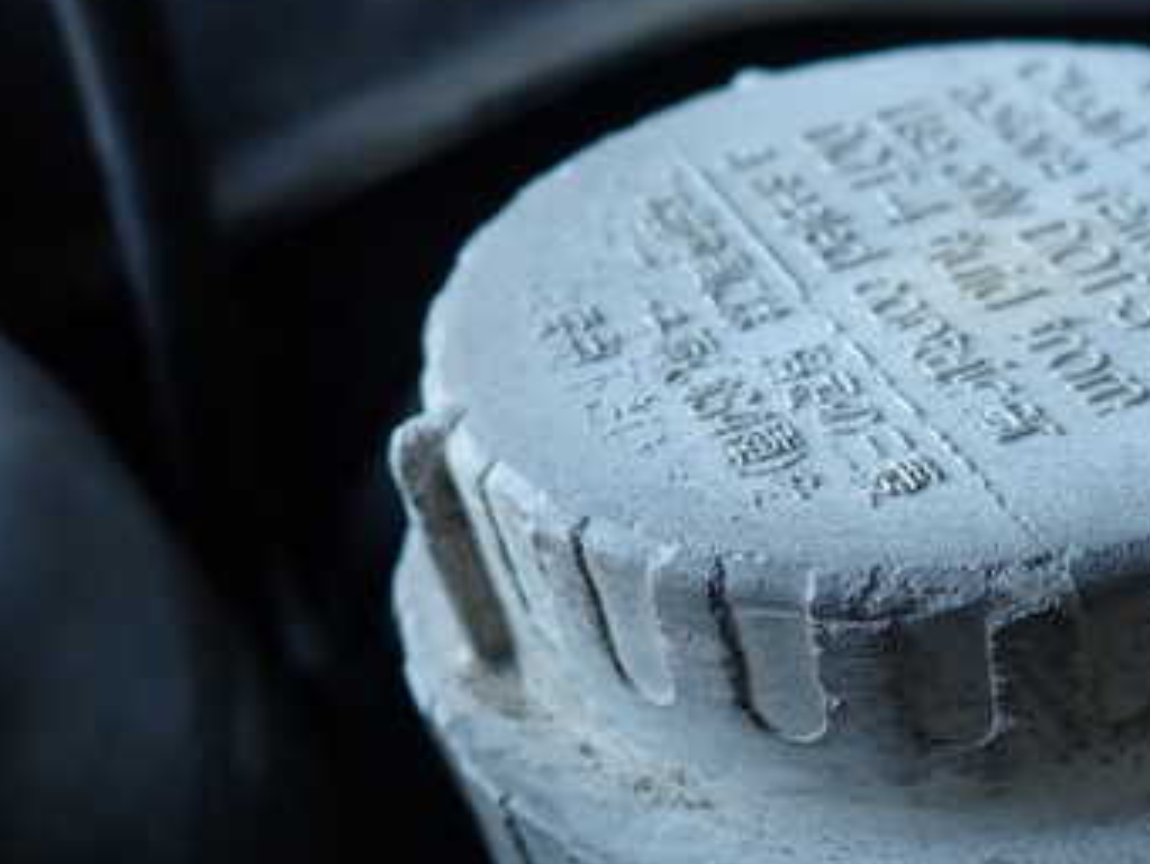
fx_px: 1462
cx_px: 998
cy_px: 628
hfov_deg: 40.2
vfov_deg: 32.4
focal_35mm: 44
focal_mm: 4.5
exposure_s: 1/80
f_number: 2
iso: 100
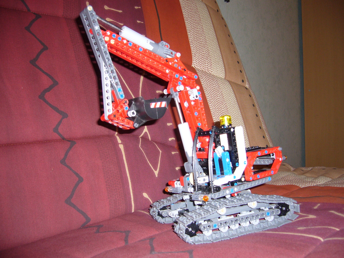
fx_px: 348
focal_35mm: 35
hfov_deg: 52.6
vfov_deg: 40.7
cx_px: 172
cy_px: 129
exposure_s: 1/60
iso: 100
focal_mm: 5.8
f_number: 2.8
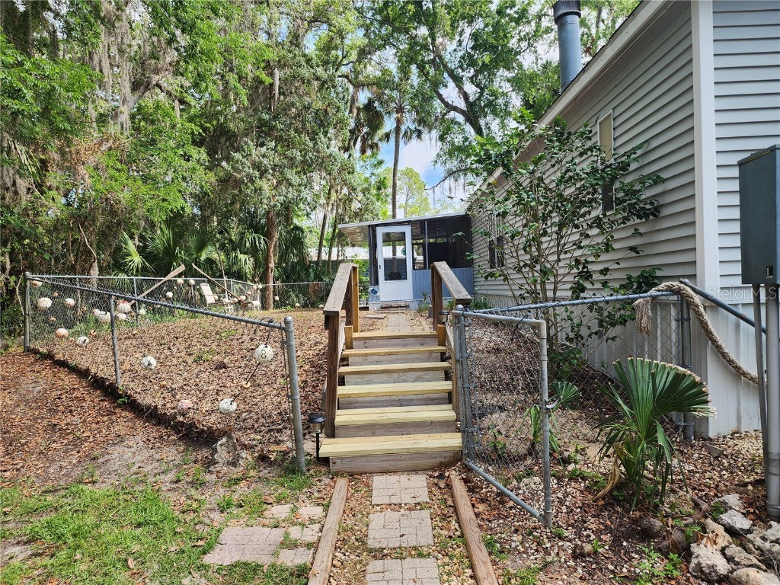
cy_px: 292
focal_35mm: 23
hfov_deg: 73.9
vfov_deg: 58.9
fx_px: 518
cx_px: 390
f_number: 1.8
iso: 12
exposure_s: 1/216
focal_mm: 6.4
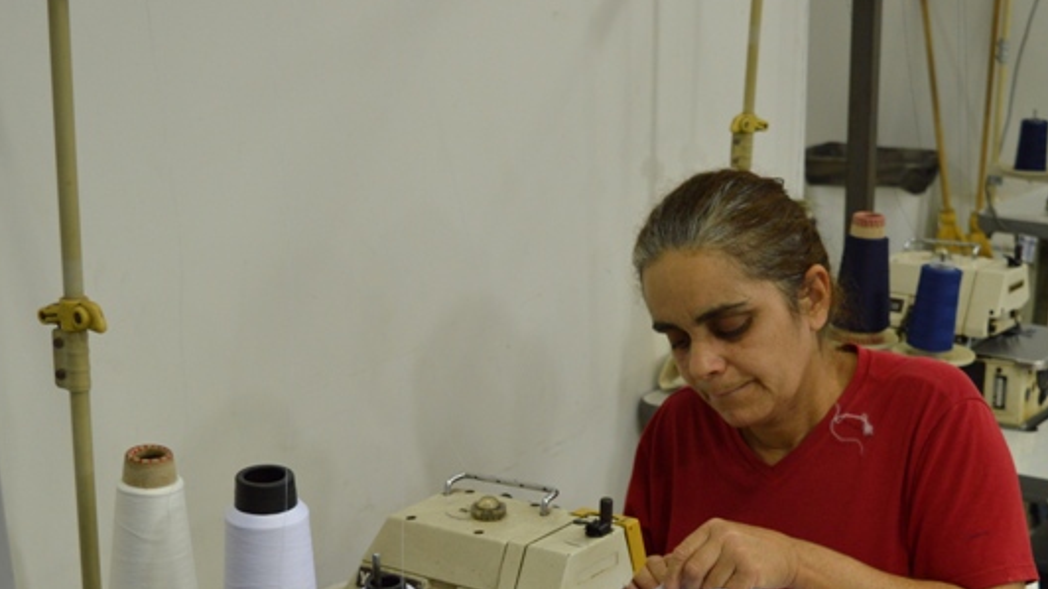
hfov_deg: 32.8
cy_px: 510
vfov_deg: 18.6
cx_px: 640
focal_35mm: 64
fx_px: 1772
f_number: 4
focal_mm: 27
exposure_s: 1/50
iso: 400
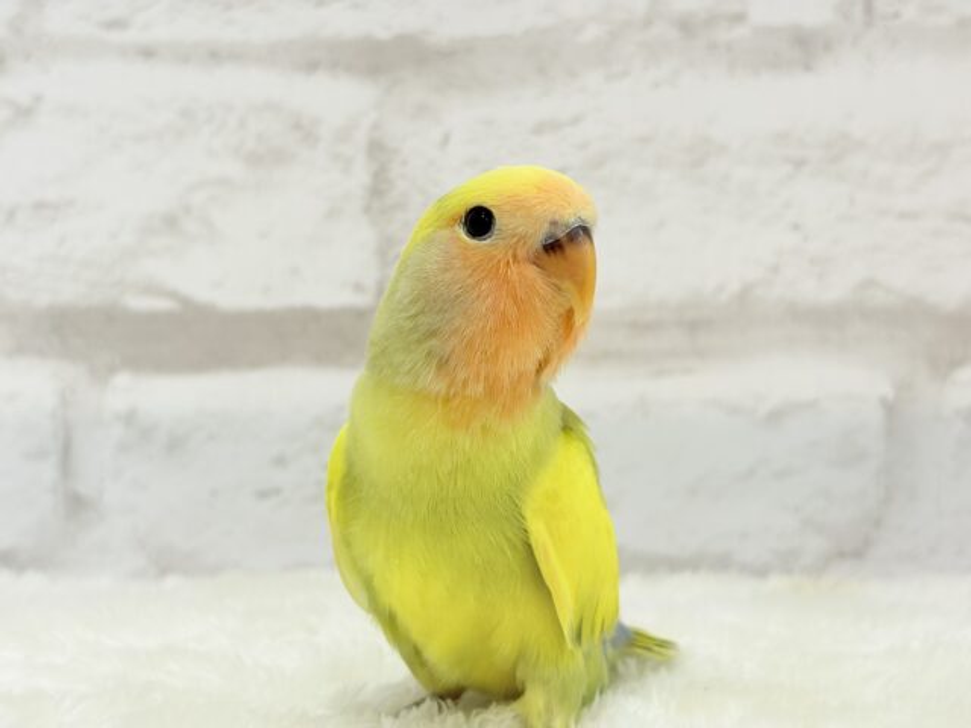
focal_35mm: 52
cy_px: 364
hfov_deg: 36.8
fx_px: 1459
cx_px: 486
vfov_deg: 28.0
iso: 32
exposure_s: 1/50
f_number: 1.6
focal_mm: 5.96
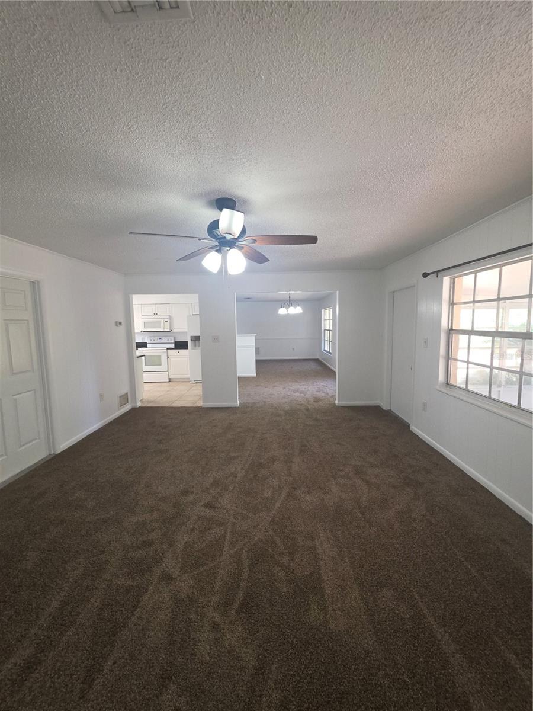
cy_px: 356
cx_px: 266
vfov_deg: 106.2
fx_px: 267
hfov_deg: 89.9
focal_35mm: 13
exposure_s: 1/60
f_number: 1.9
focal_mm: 2.2
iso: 160
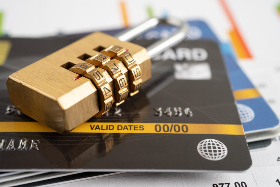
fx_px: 389
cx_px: 140
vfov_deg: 27.0
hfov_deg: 39.6
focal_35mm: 50
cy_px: 94
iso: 100
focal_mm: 50
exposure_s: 1/100
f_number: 5.6
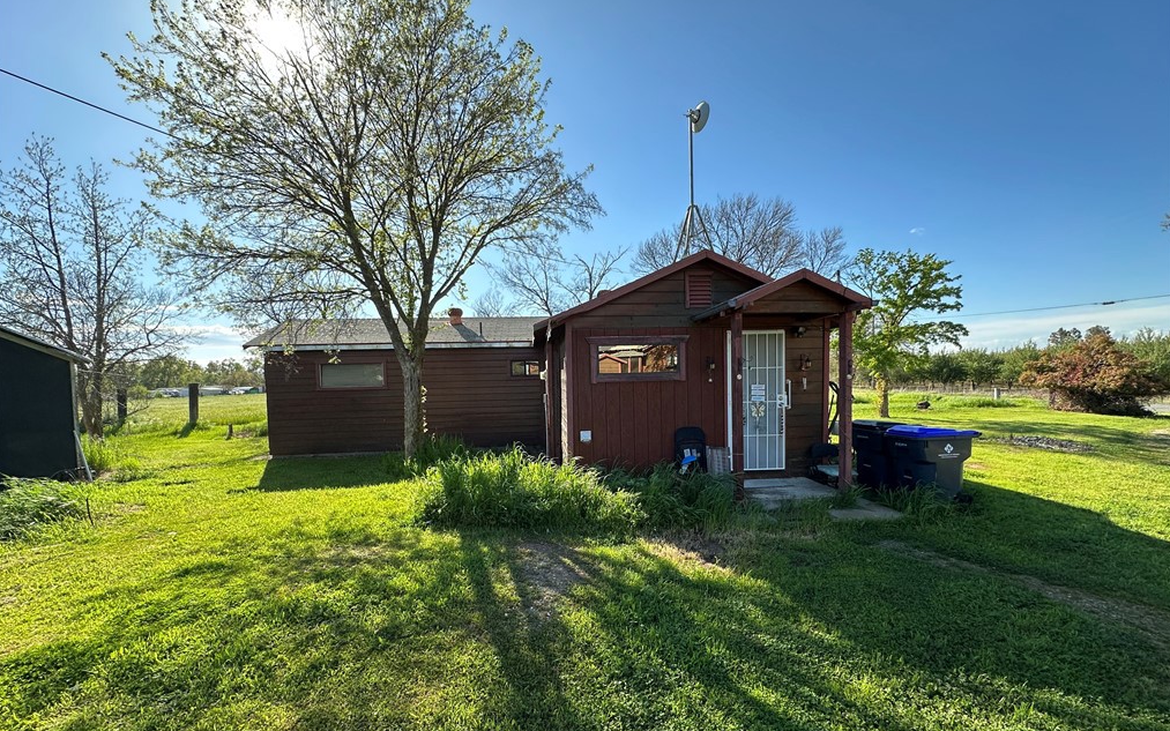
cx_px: 584
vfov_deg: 74.6
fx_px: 478
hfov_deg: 101.5
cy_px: 401
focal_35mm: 15
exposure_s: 1/769
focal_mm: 2.22
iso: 40
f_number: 2.2
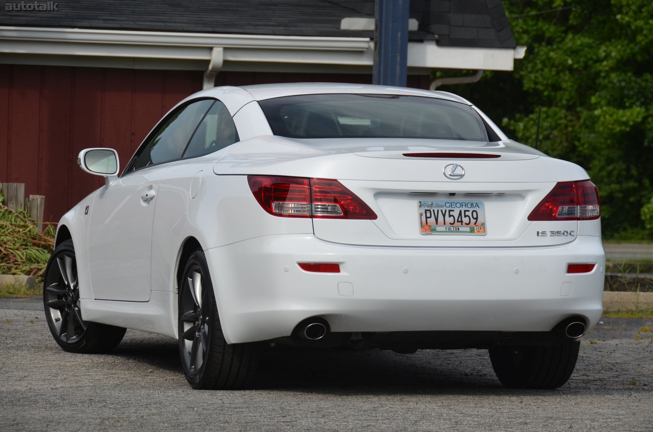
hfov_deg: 13.1
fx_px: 2851
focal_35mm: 158
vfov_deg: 8.7
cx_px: 326
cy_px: 216
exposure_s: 1/1600
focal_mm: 105
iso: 400
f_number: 7.1
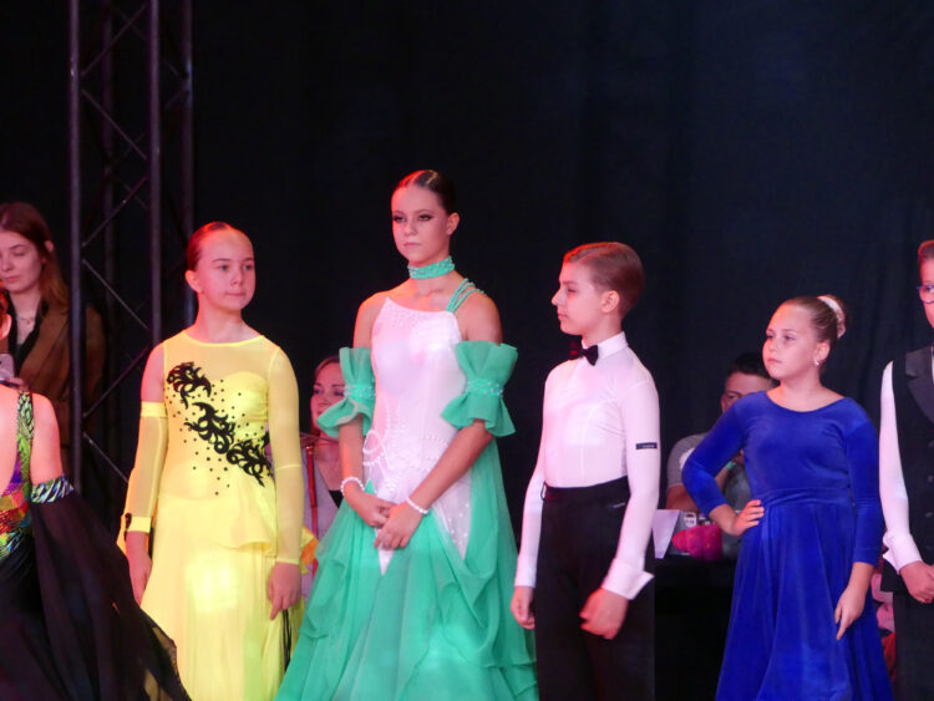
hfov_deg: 7.8
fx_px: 6856
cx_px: 467
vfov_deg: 5.9
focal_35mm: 254
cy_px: 350
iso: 800
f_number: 2.8
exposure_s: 1/100
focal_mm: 45.7
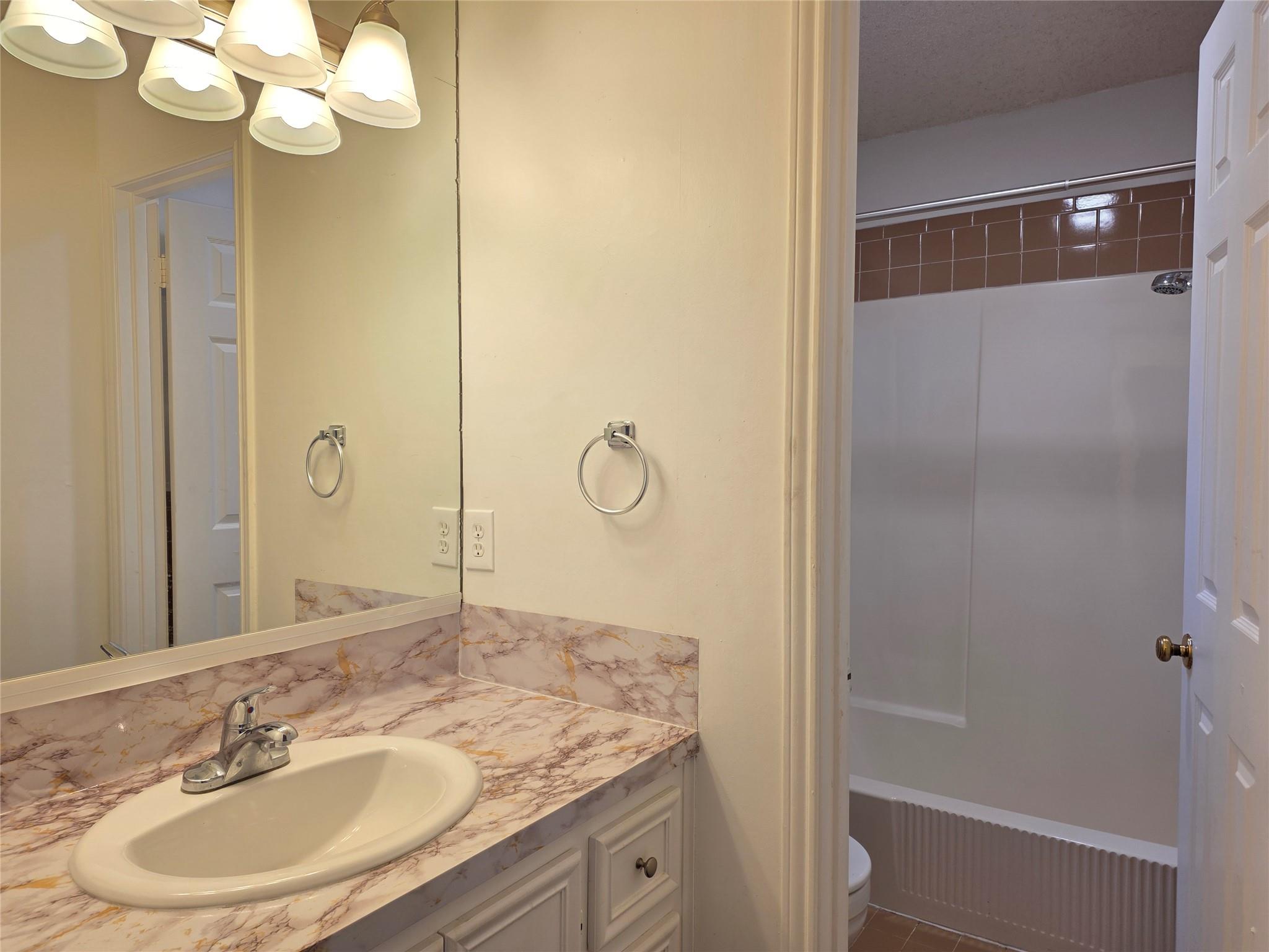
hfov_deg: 73.9
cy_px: 476
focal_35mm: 23
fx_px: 843
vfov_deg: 58.9
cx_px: 634
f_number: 1.7
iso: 100
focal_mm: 6.25
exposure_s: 1/120
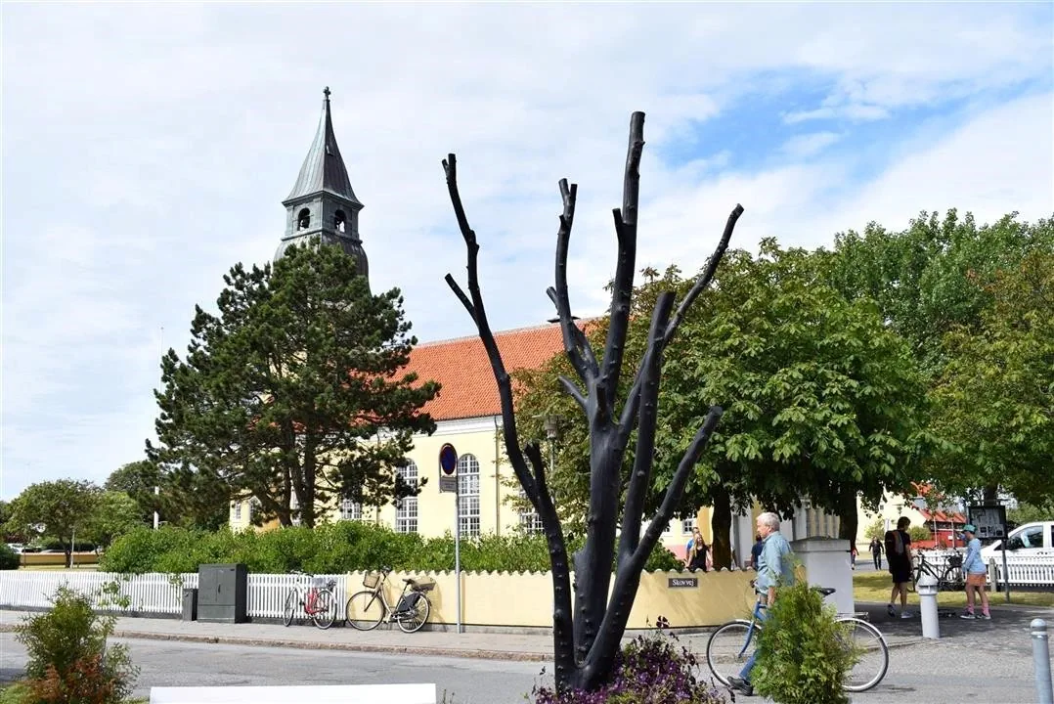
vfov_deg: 40.0
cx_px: 527
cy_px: 352
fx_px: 967
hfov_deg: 57.2
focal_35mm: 33
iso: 200
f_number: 10
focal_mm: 22
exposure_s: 1/400
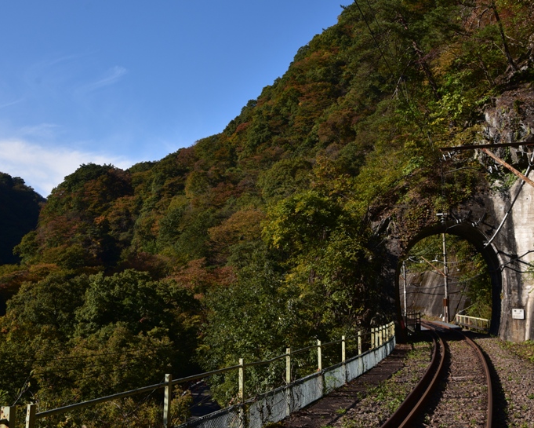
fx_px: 759
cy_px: 180
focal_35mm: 48
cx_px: 258
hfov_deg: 38.8
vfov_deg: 31.4
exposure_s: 1/250
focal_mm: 34
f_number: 8
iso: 100
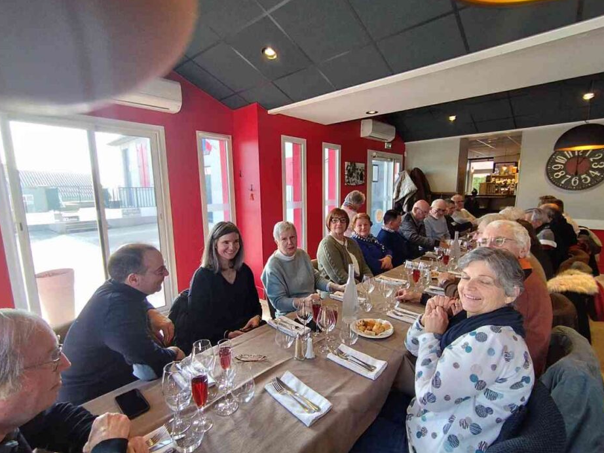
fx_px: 297
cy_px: 235
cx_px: 303
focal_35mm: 17
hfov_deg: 91.0
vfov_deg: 74.7
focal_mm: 1.65
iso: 60
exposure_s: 1/33.3
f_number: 2.2
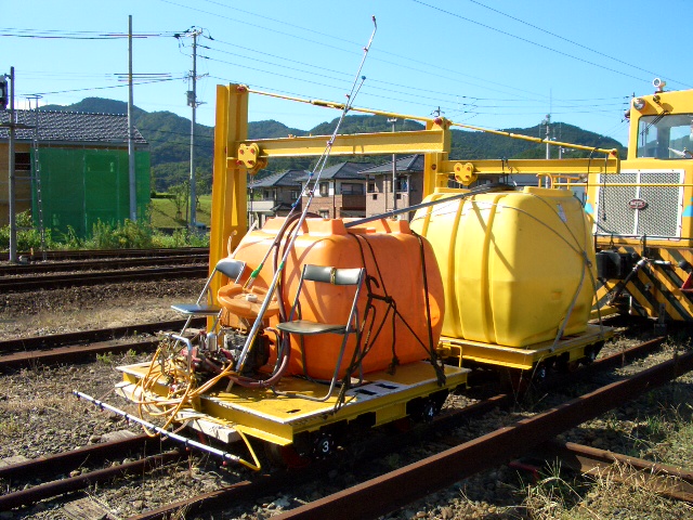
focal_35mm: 35
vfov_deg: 40.7
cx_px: 346
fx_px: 701
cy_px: 260
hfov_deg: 52.6
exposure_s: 1/320
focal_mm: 5.8
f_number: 4.3
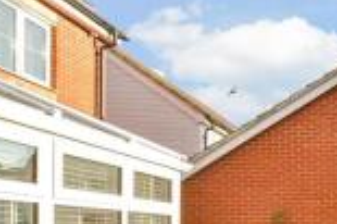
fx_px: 430
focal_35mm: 46
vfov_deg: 27.1
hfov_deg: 29.3
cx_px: 487
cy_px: 238
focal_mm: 10
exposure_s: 1/200
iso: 640
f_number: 7.1
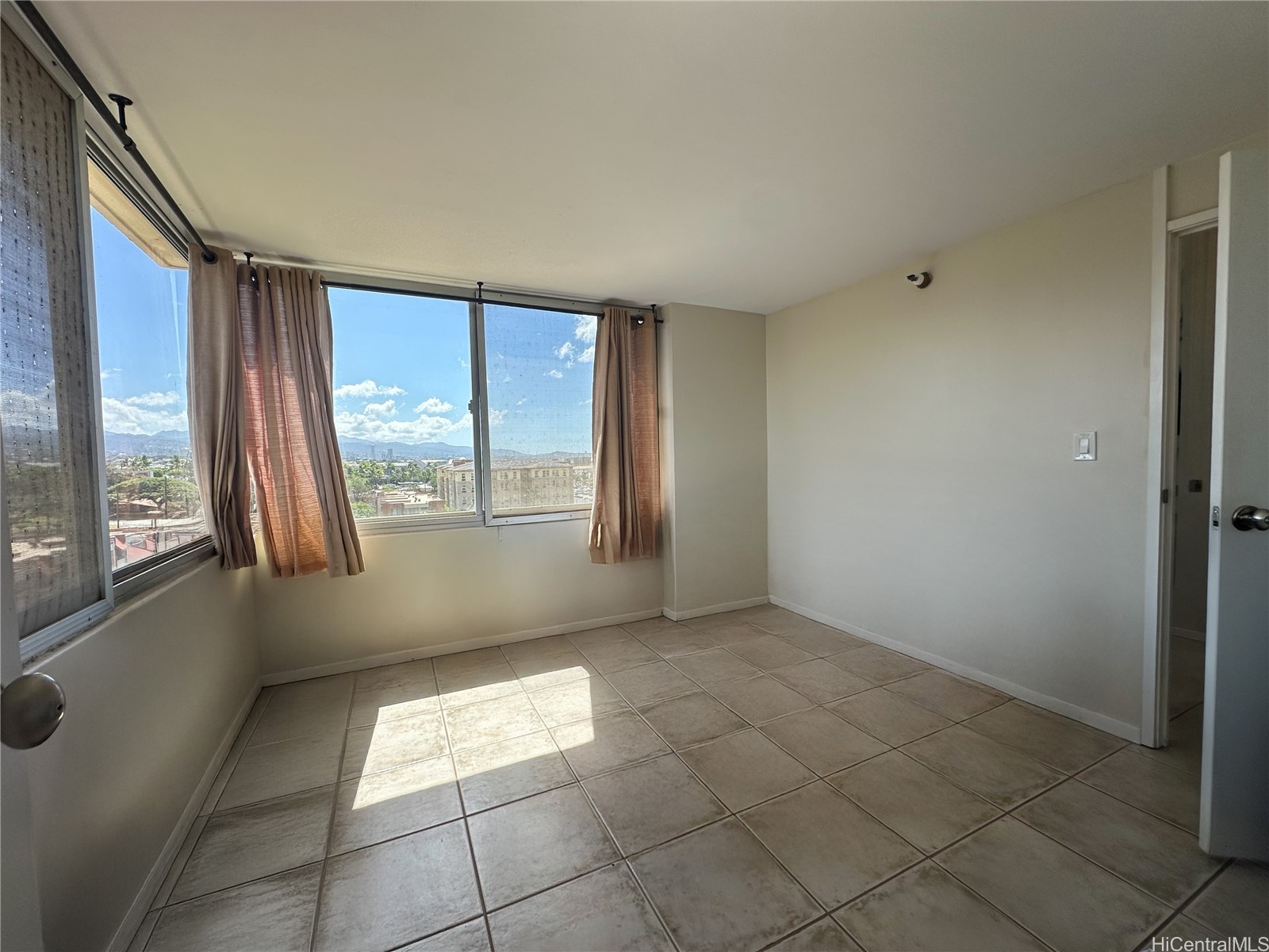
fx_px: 513
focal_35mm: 14
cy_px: 476
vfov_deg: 85.7
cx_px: 634
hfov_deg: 102.1
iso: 40
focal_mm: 2.22
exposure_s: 1/750
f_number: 2.2
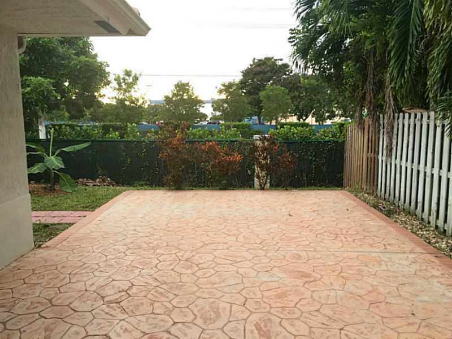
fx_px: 379
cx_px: 226
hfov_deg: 61.7
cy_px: 170
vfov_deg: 48.2
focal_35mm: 29
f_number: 2.2
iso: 50
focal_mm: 4.15
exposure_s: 1/15
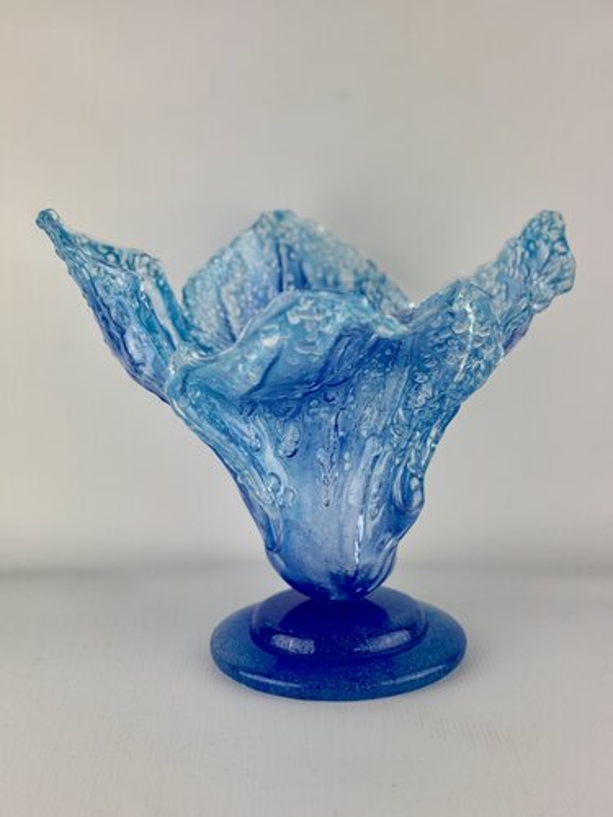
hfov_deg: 30.3
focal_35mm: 48
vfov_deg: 39.7
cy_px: 408
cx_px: 306
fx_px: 1133
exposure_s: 1/341
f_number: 1.78
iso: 64
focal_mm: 6.76
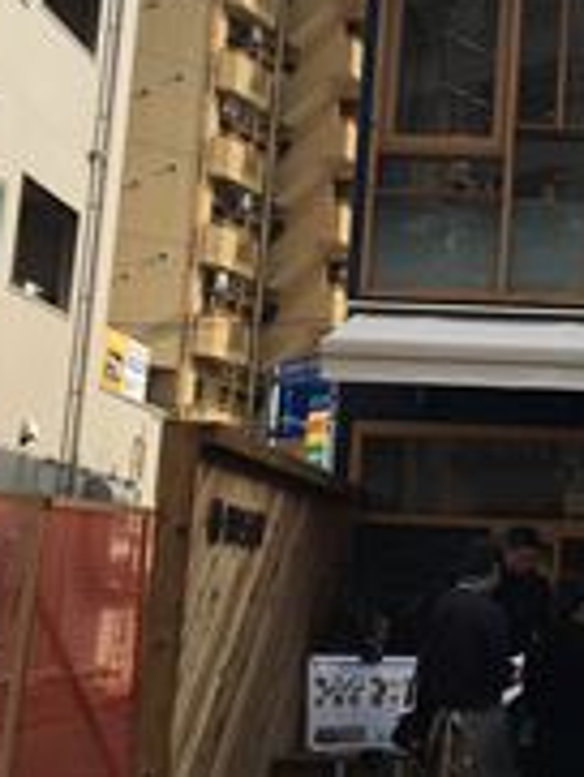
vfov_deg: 30.2
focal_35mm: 64
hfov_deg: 22.1
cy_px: 356
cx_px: 580
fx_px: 1438
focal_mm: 4.15
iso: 25
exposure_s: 1/1374
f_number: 2.2
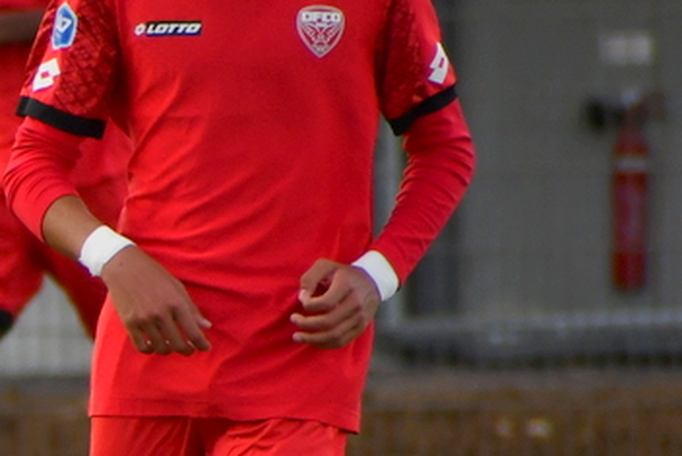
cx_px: -641
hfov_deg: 1.0
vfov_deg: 0.7
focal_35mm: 2043
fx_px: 38717
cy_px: 568
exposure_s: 1/1000
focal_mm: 300
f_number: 6.3
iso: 560
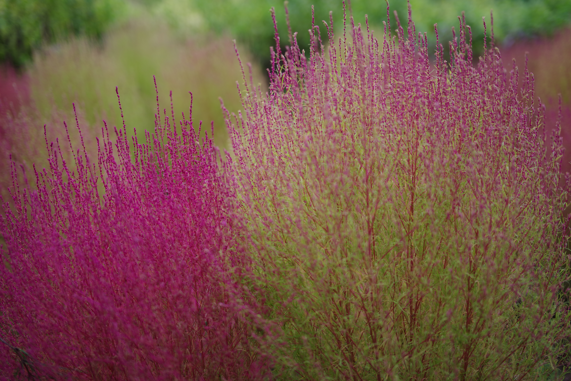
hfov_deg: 39.6
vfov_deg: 27.0
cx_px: 286
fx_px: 793
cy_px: 190
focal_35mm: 50
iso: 100
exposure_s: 1/640
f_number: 1.4
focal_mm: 50
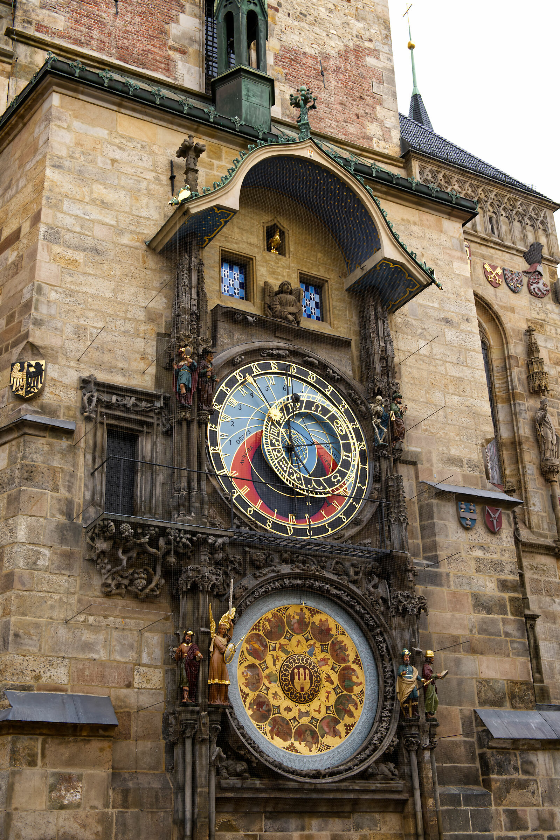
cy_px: 420
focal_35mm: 44
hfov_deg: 30.5
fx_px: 1027
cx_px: 280
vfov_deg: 44.5
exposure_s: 1/200
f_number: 6.3
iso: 200
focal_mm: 44
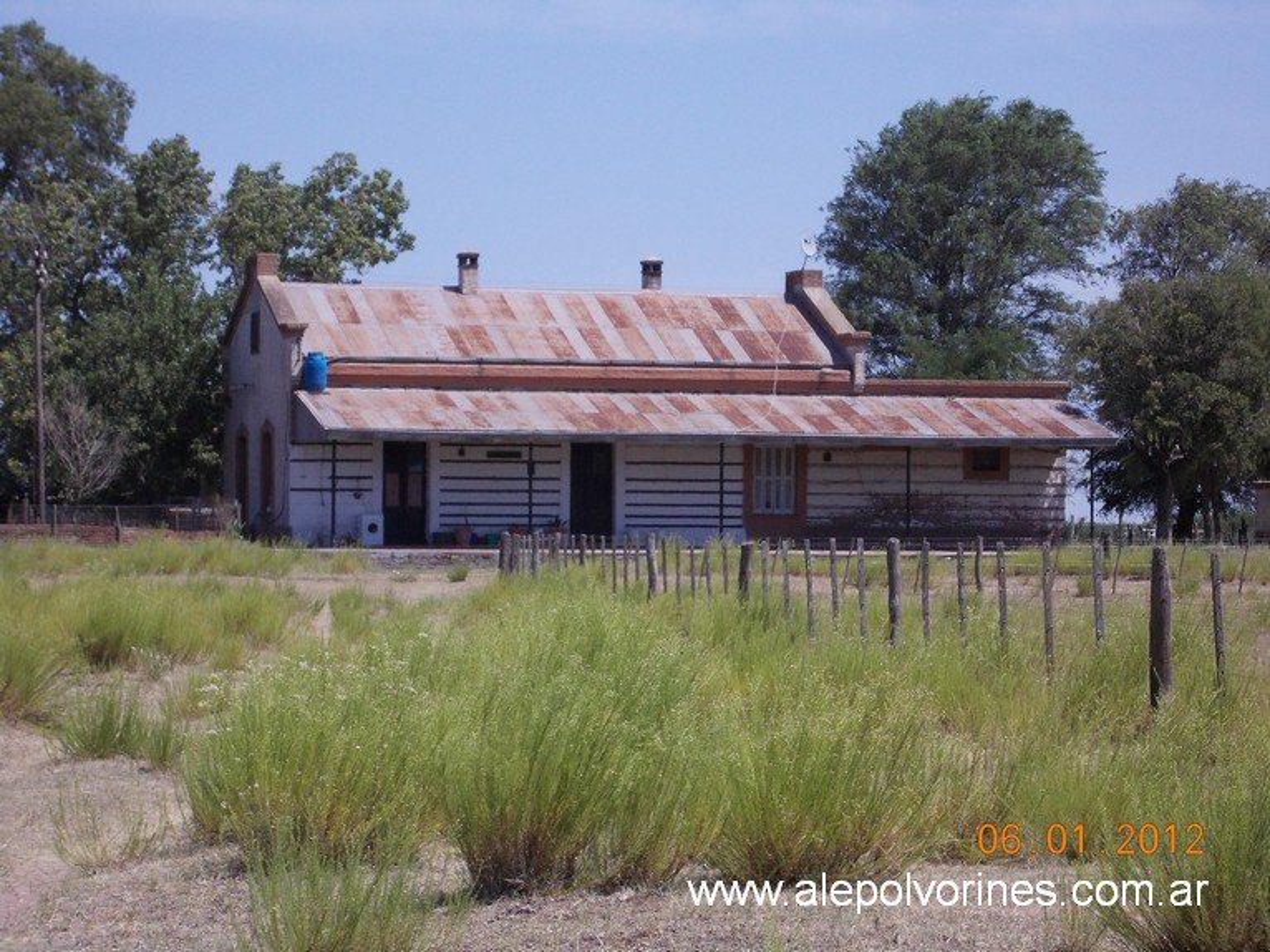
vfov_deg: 11.7
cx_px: 635
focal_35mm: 127
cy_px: 476
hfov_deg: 15.5
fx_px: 4658
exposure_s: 1/500
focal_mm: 17.9
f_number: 6.3
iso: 110
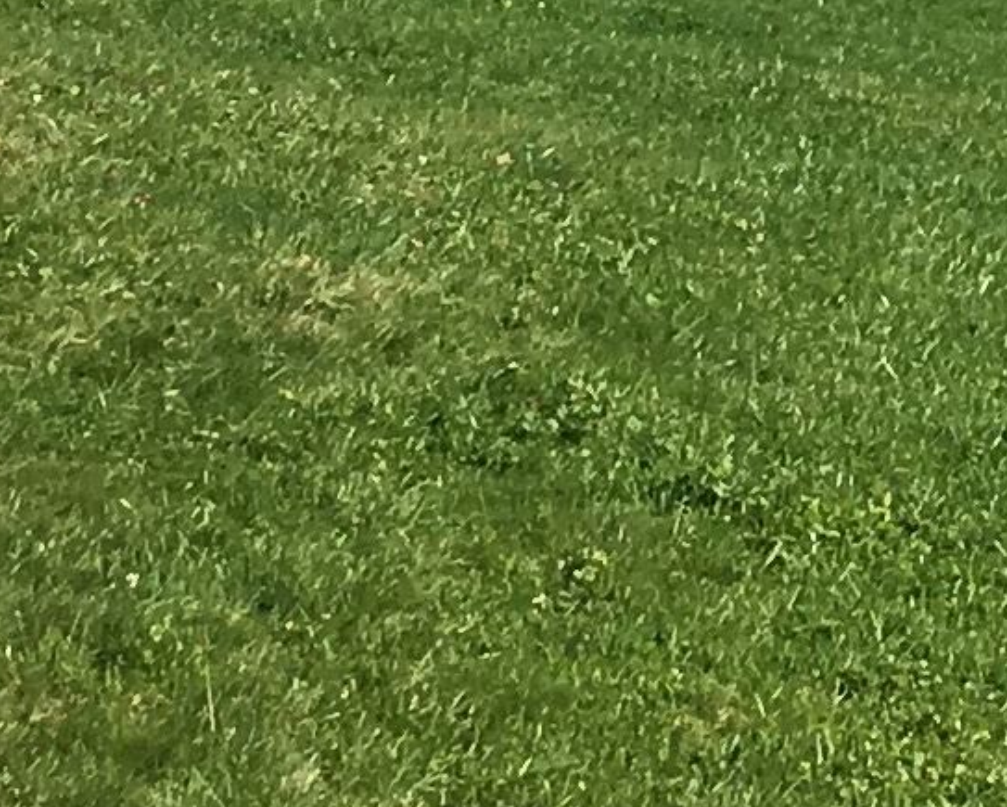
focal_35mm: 210
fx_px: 6262
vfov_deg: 6.9
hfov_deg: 8.9
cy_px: -1250
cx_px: 1701
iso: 25
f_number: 2.2
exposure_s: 1/1221
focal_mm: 4.15
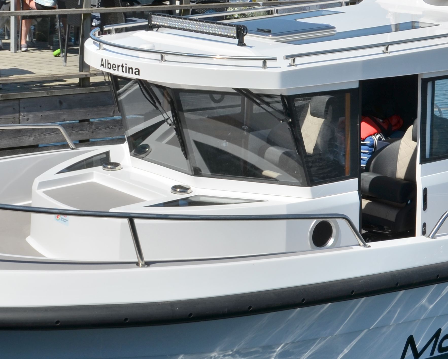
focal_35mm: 82
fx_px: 1091
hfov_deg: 23.2
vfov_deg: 18.6
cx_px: 183
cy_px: 132
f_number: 10
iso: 100
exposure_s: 1/400
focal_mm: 21
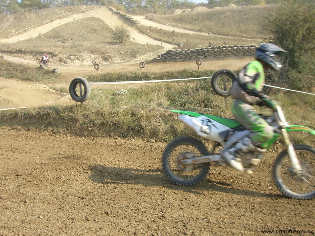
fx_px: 346
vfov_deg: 37.7
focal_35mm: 38
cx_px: 158
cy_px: 118
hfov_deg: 49.0
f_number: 4.3
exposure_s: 1/250
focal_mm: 6.2
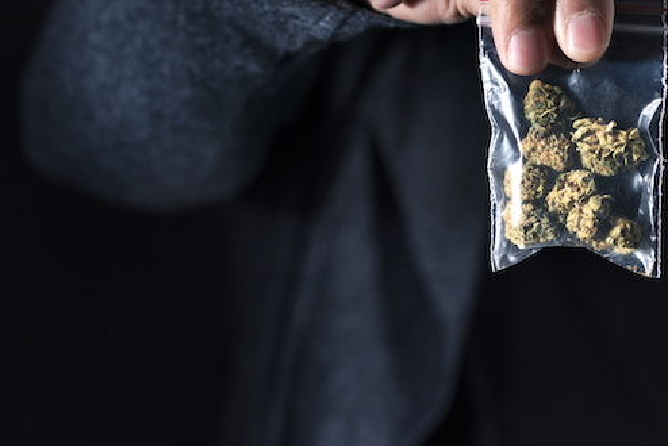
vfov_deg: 8.0
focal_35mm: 172
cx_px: 600
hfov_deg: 11.9
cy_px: 20
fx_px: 3193
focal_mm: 85
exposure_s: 1/125
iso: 64
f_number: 4.5
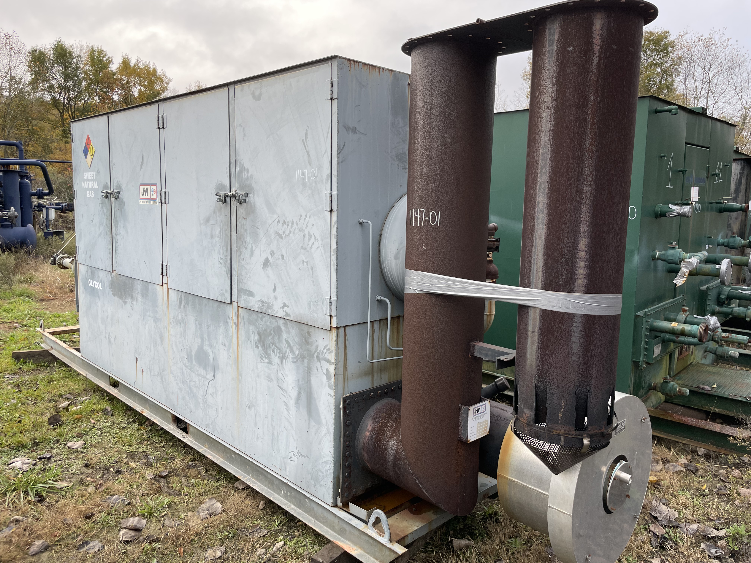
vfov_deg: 53.1
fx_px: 564
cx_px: 376
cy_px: 282
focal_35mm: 26
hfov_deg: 67.3
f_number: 1.6
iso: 32
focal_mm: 4.2
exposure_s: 1/356
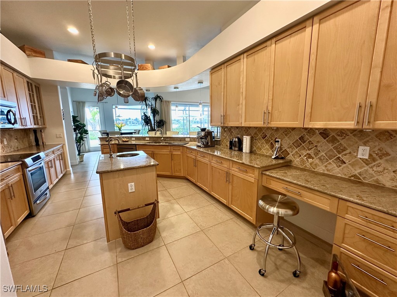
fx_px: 161
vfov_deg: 85.7
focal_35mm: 14
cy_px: 148
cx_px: 198
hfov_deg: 102.1
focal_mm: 2.22
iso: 200
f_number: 2.2
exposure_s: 1/60
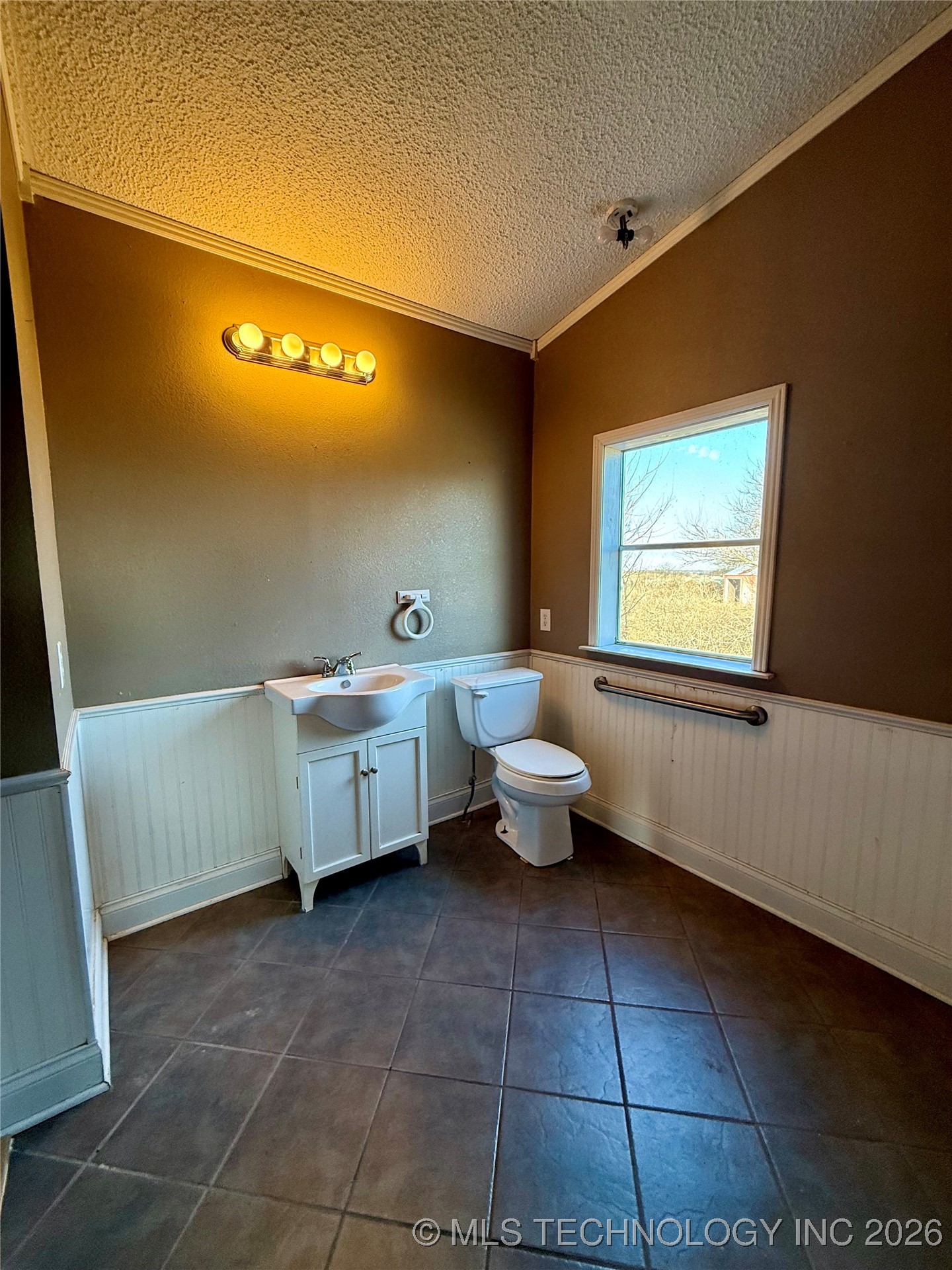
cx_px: 476
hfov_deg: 85.7
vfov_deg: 102.1
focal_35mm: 14
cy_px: 635
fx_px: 513
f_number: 2.2
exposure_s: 1/120
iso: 160
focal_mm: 2.22
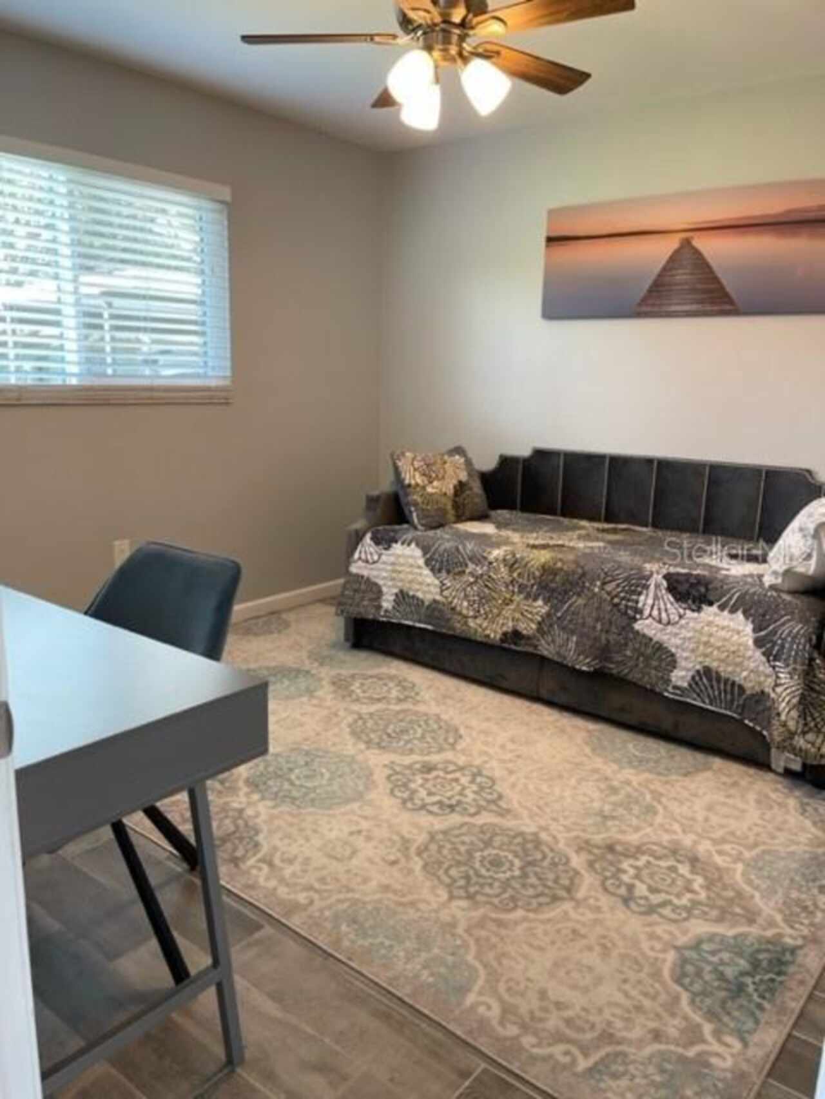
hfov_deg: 53.1
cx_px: 412
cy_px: 550
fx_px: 826
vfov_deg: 67.3
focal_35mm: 26
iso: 80
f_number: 1.6
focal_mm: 5.1
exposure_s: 1/60
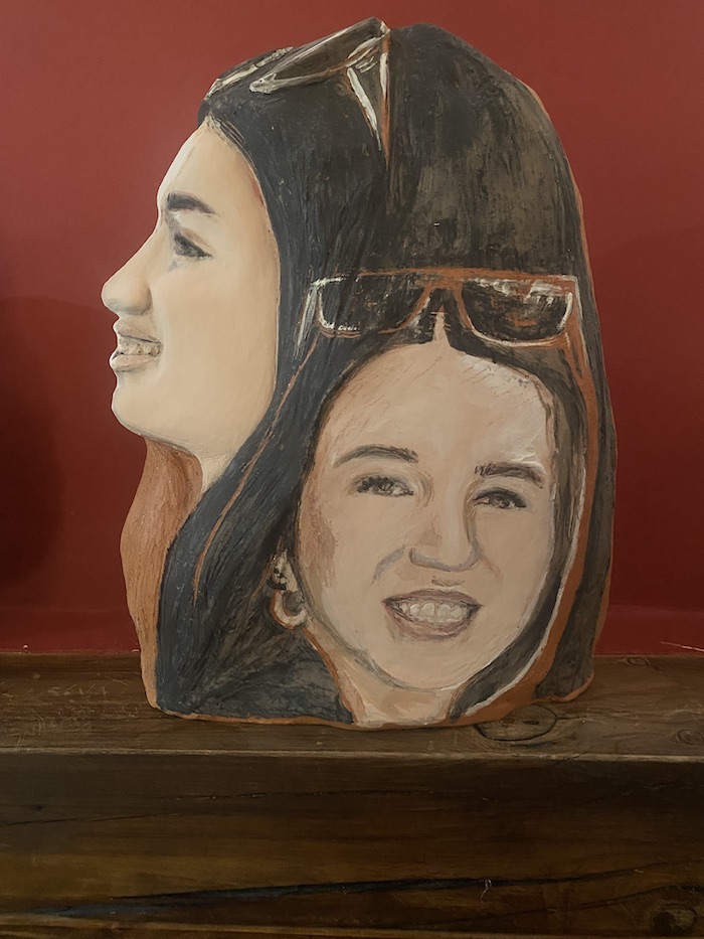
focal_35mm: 26
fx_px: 705
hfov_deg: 53.1
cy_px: 470
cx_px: 352
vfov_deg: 67.3
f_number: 1.8
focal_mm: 4.25
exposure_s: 1/25
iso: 800
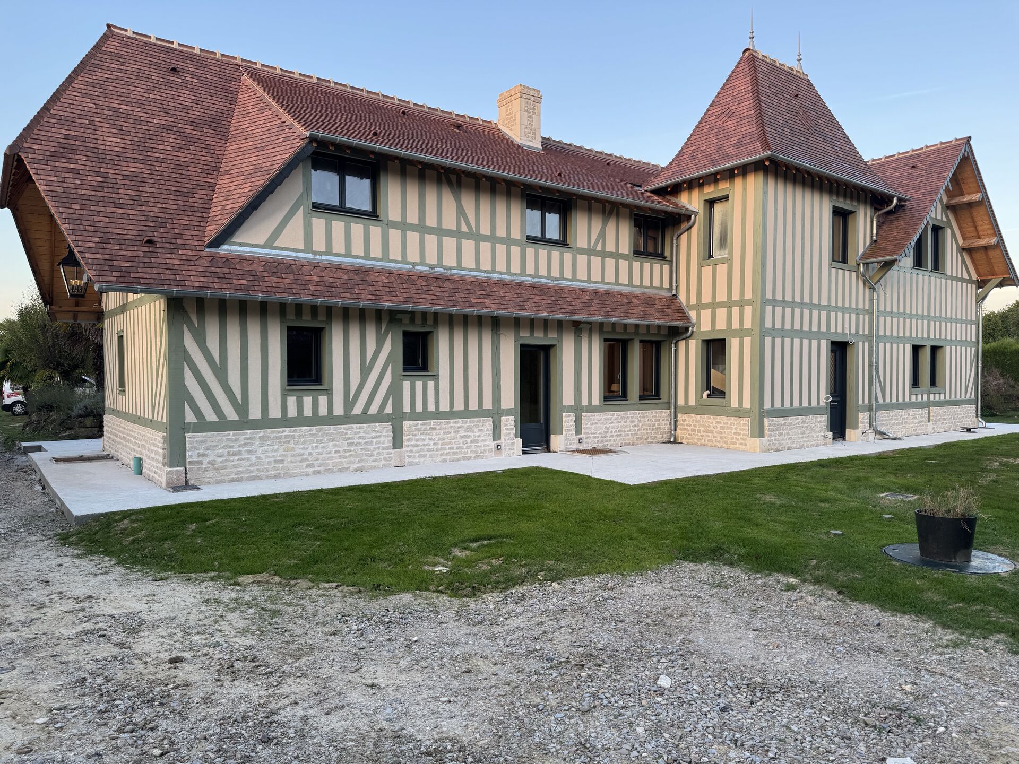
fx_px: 706
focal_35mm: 24
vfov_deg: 56.8
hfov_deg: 71.6
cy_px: 382
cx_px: 510
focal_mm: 6.76
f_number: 1.78
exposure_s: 1/162
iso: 64
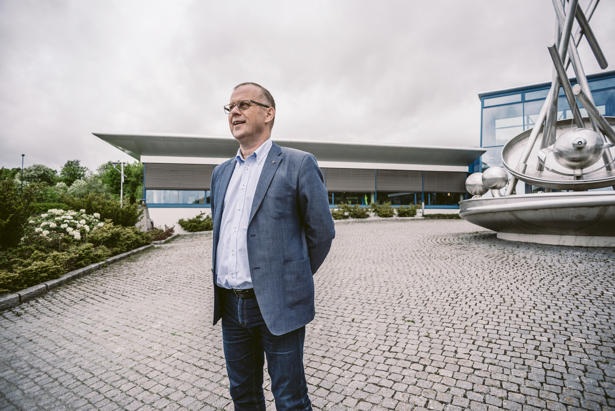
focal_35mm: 20
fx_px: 342
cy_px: 206
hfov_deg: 84.0
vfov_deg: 62.0
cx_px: 308
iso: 100
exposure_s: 1/400
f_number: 5.6
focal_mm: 20
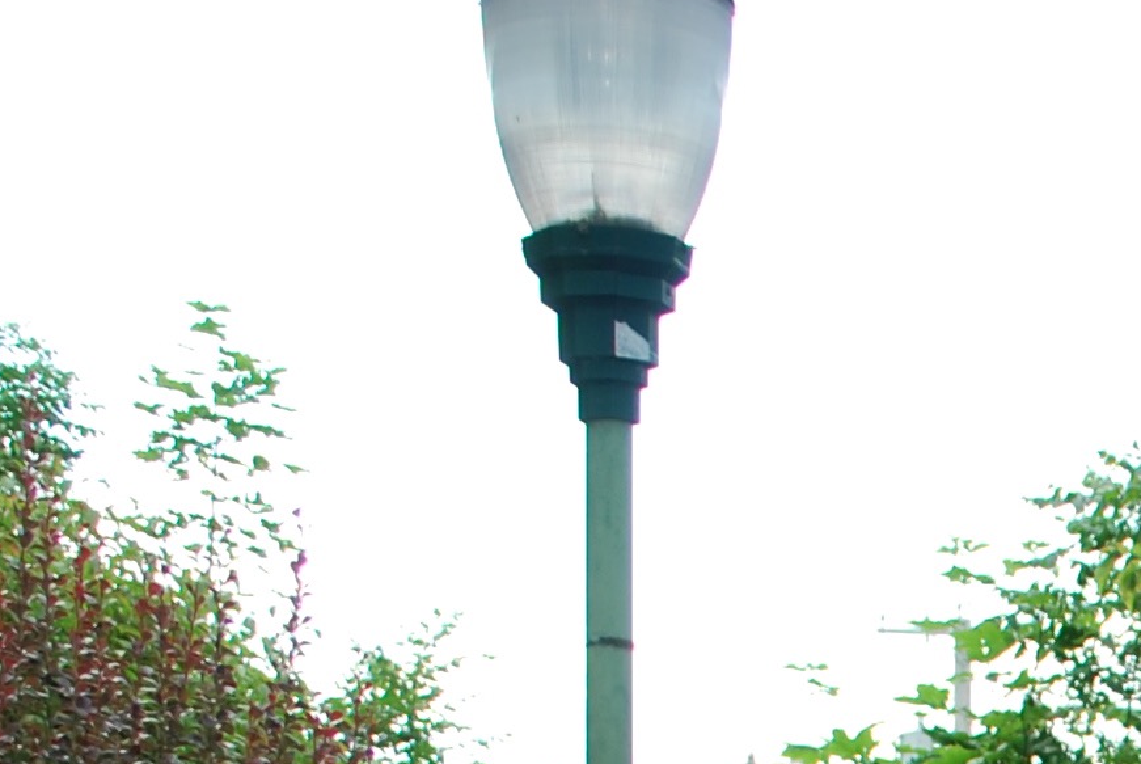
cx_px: 1940
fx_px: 3808
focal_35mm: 120
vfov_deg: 10.6
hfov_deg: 15.1
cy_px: 1489
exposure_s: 1/200
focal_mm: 18
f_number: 3.5
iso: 100
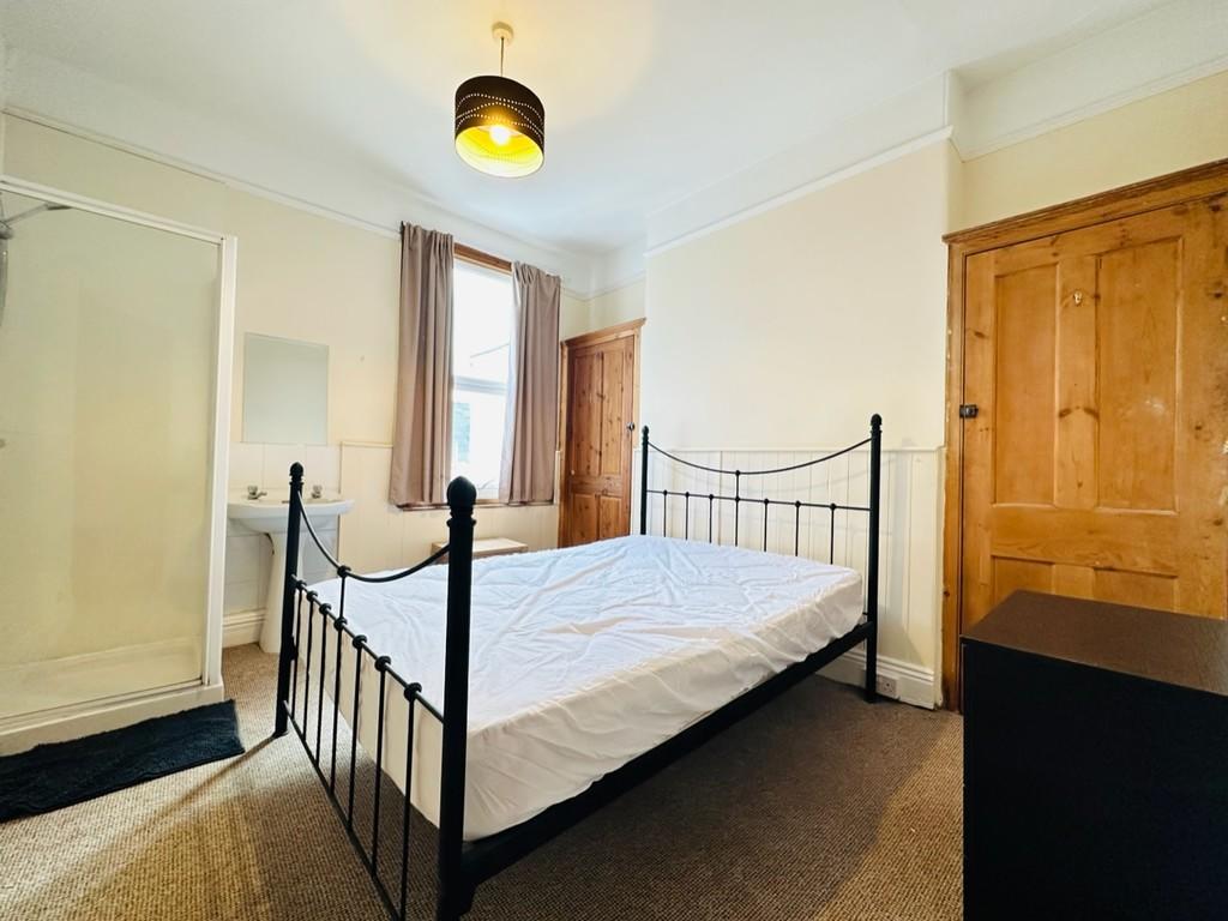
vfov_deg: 85.7
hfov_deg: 102.1
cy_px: 460
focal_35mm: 14
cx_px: 614
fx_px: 497
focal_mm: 2.22
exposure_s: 1/50
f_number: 2.2
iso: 160
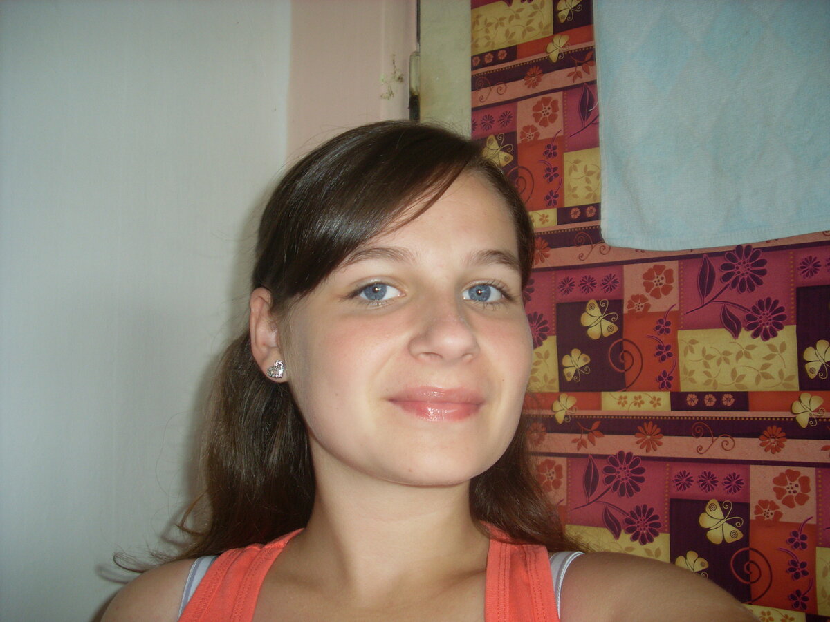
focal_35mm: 38
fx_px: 911
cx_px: 415
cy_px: 311
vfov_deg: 37.7
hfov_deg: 49.0
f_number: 3
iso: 100
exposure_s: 1/45
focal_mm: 6.3
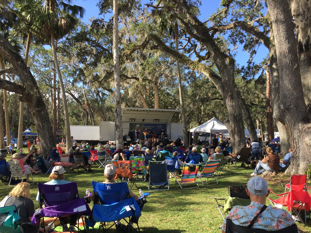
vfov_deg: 48.2
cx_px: 156
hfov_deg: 61.7
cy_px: 116
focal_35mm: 29
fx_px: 261
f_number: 2.2
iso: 32
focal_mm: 4.15
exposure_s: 1/670
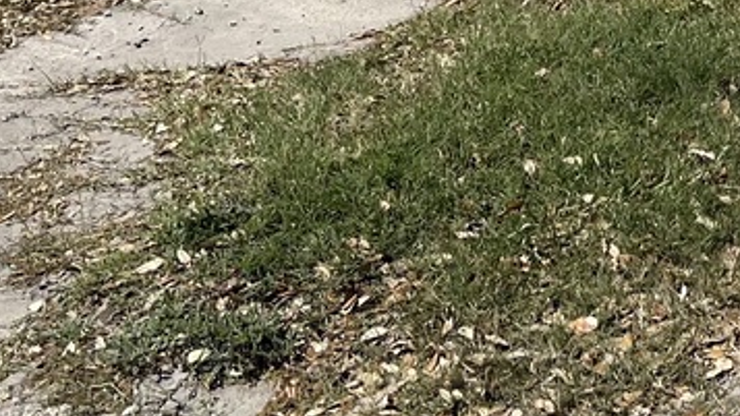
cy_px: -513
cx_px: 1053
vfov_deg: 9.9
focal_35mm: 110
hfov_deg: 17.8
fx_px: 2159
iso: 32
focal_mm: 5.1
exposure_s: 1/6250
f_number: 1.6
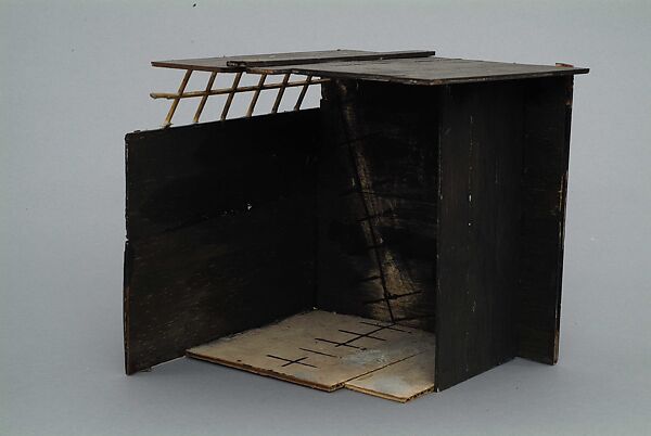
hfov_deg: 27.0
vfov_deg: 18.2
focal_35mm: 75
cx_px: 326
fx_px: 1358
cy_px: 218
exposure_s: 1
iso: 100
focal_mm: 50
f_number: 16
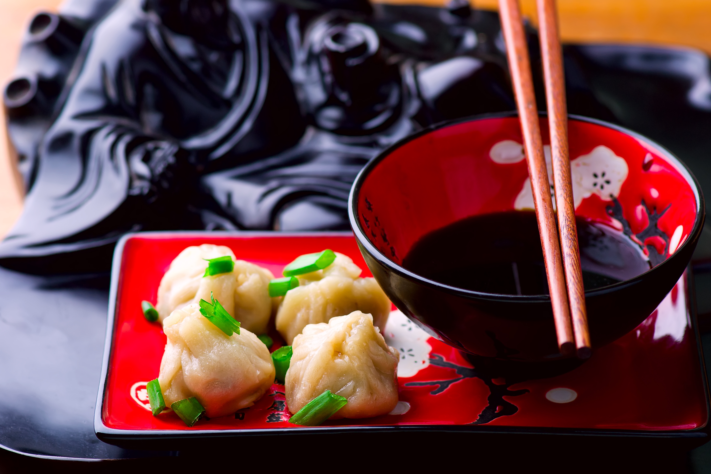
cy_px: 237
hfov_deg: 13.0
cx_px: 356
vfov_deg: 8.7
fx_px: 3110
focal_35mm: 158
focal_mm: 105
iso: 100
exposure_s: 1/125
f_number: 5.6
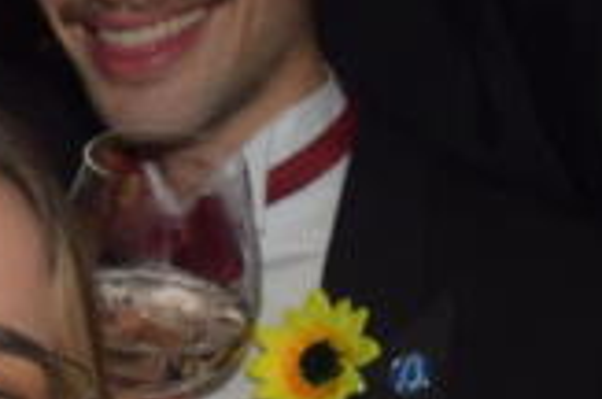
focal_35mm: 83
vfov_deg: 16.3
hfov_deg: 22.9
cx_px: -78
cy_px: 312
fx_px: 1385
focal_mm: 18
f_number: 3.5
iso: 400
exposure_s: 1/60
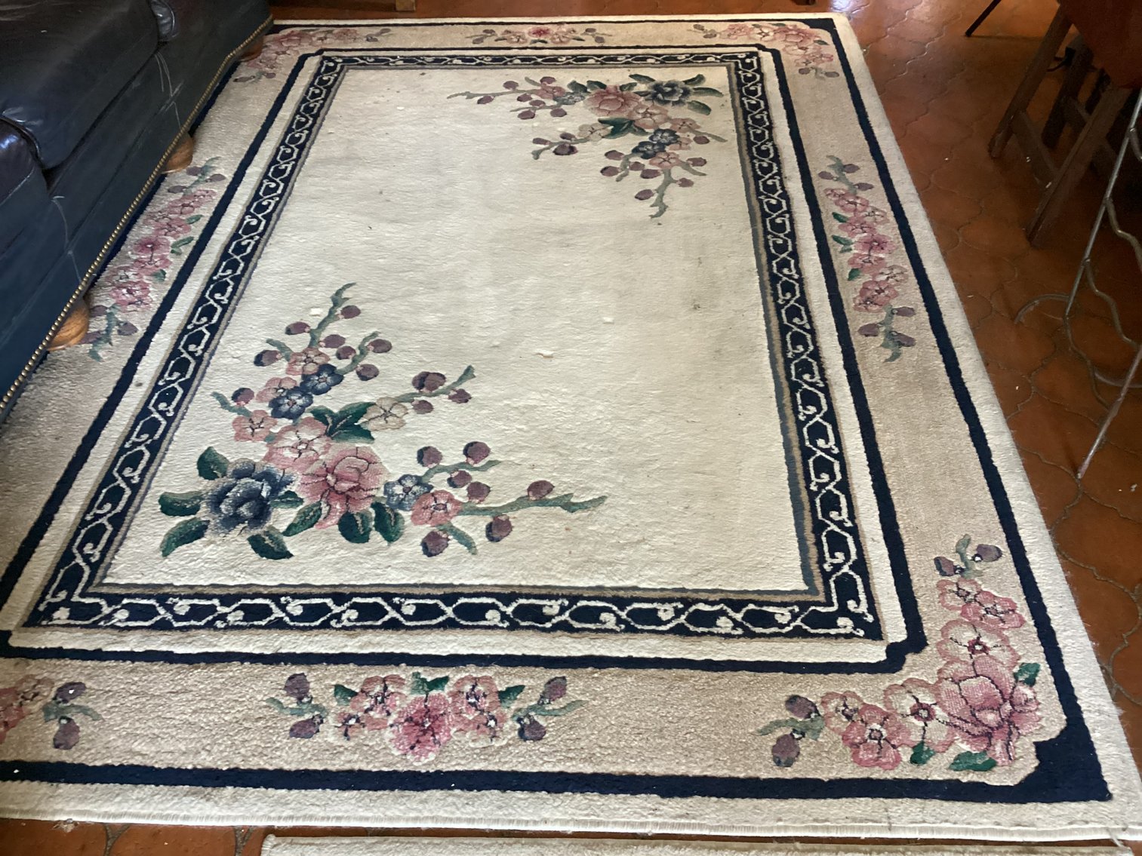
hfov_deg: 58.3
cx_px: 571
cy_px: 428
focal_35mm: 31
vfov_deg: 45.4
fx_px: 1023
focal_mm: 3.3
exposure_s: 1/40
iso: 400
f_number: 2.4
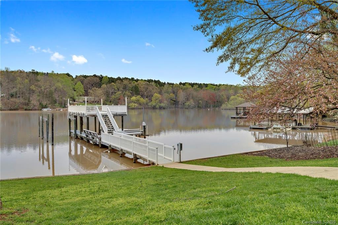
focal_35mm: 29
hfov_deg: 63.7
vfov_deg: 44.9
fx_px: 272
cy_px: 112
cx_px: 169
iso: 100
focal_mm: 29
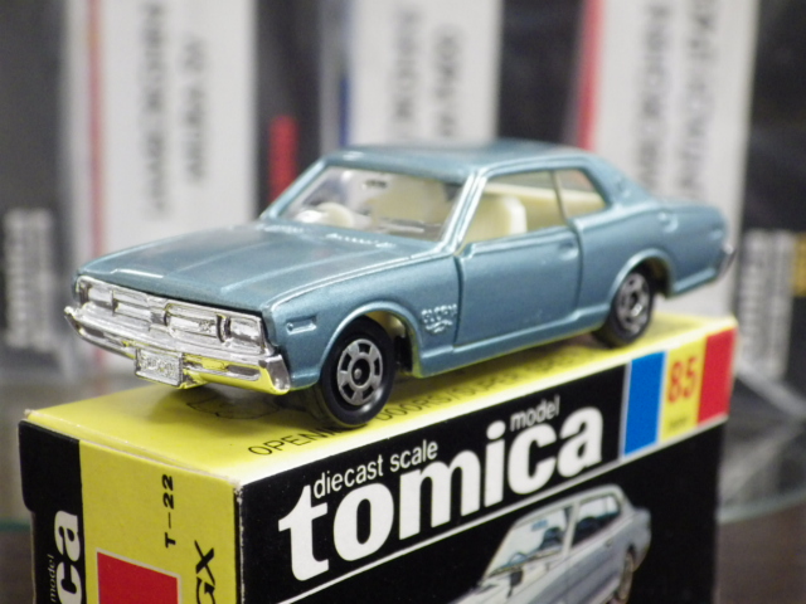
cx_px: 403
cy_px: 302
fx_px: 1653
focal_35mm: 71
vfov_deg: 20.7
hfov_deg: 27.4
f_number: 4.2
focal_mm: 12.8
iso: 800
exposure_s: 1/30
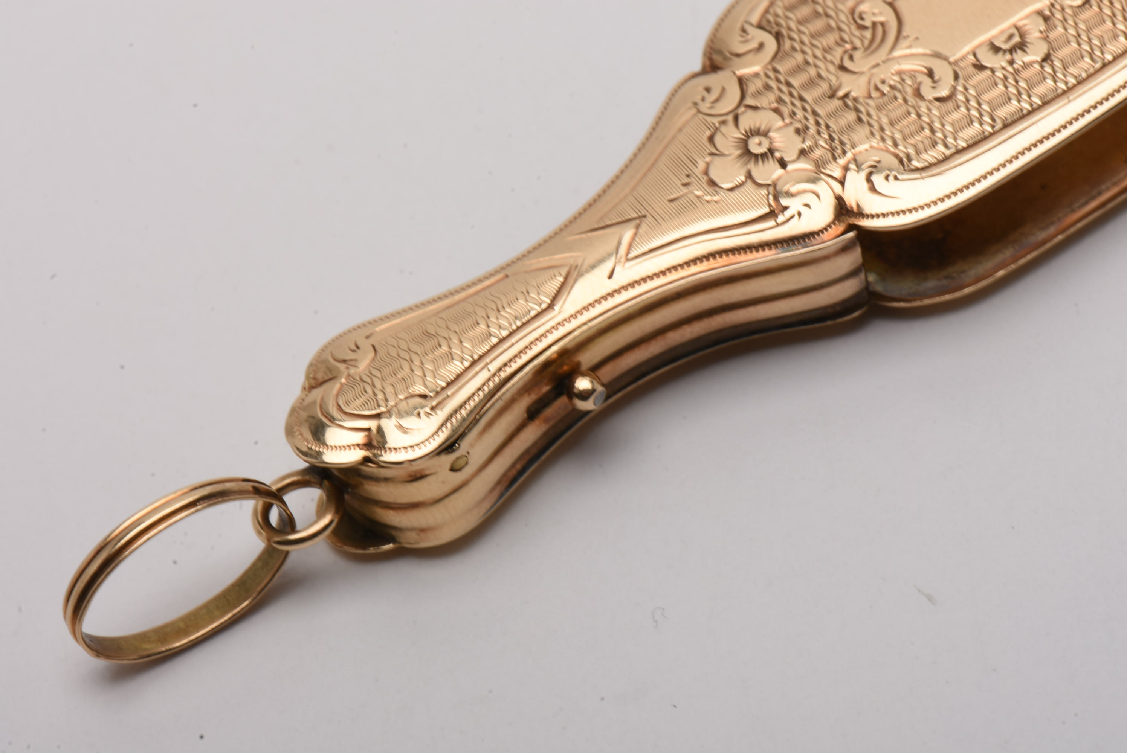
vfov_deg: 10.8
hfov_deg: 16.1
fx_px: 3994
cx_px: 564
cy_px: 376
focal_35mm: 128
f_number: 29
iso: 100
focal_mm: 85
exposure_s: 1/125
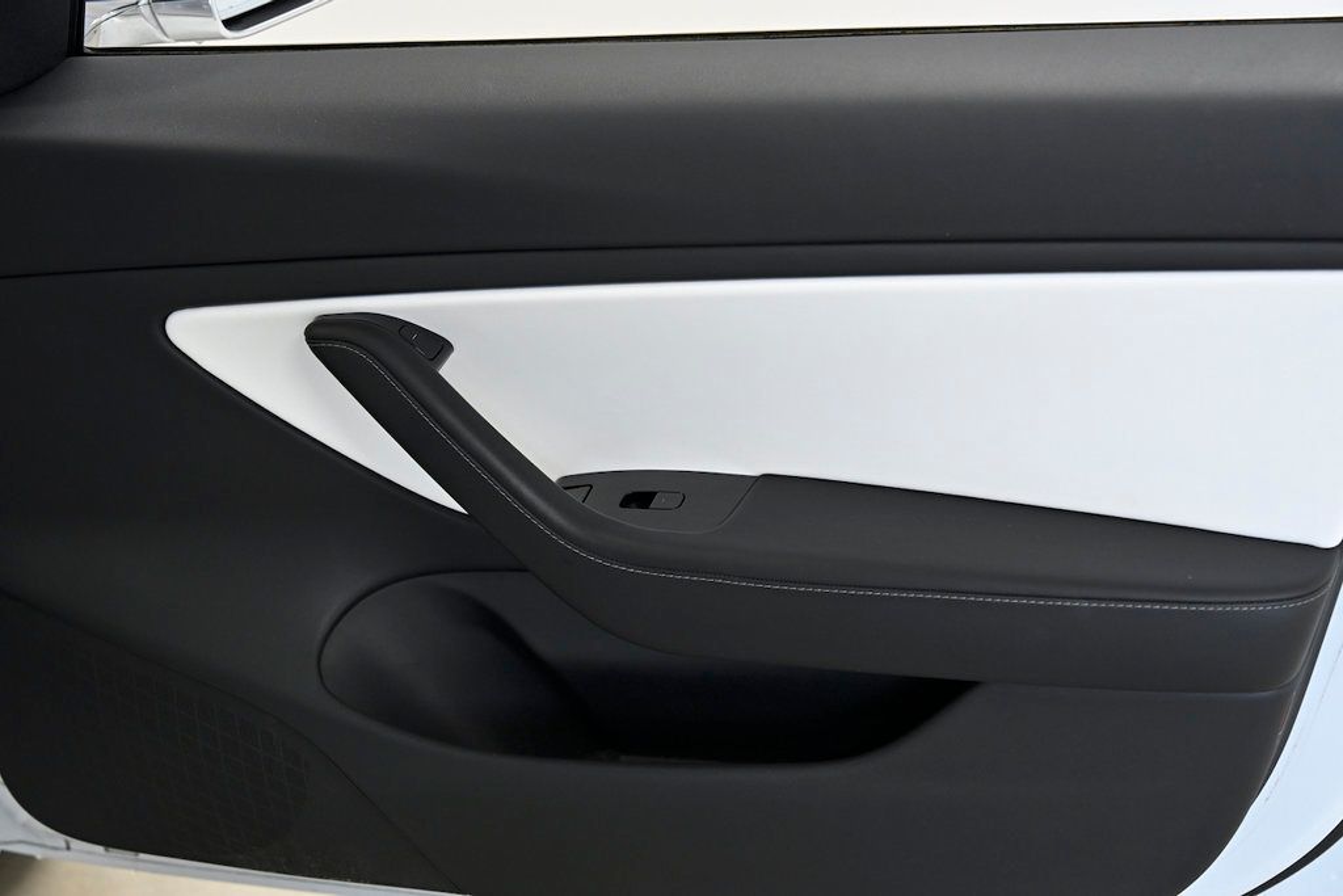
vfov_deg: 20.6
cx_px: 672
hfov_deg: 30.5
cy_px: 448
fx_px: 2462
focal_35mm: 66
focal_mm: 66
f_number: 5
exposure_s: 1/500
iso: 2000
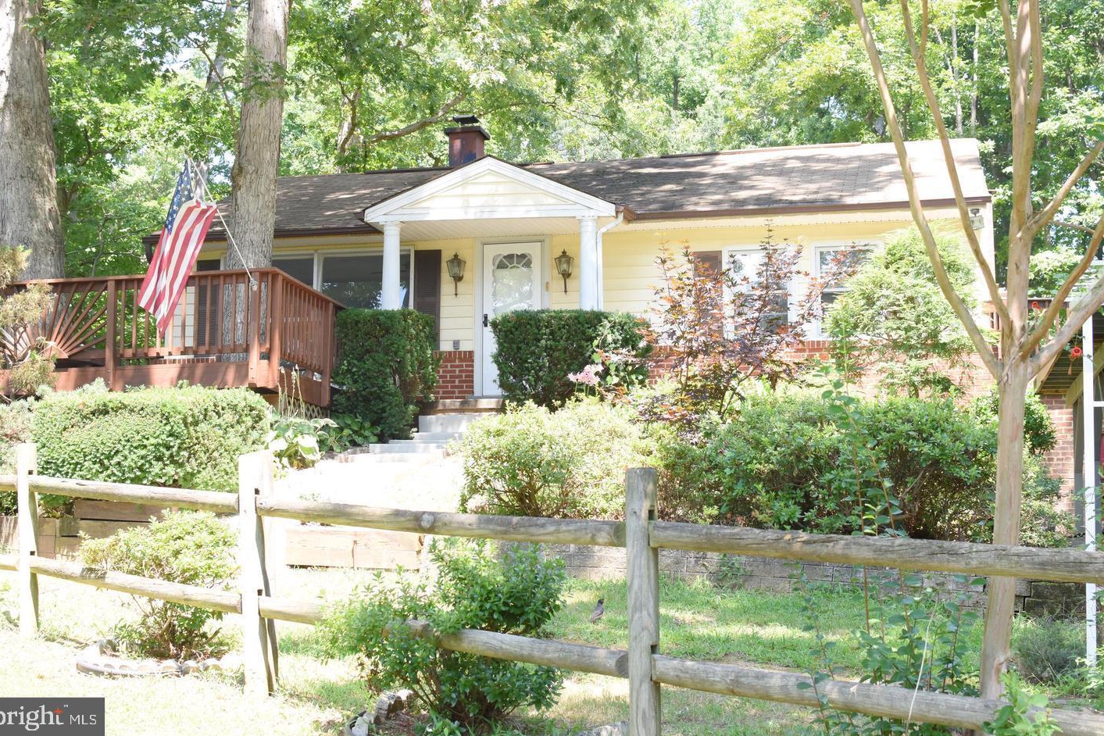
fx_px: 1641
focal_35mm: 54
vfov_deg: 25.3
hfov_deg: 37.2
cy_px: 363
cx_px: 545
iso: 640
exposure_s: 1/200
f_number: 7.1
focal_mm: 35
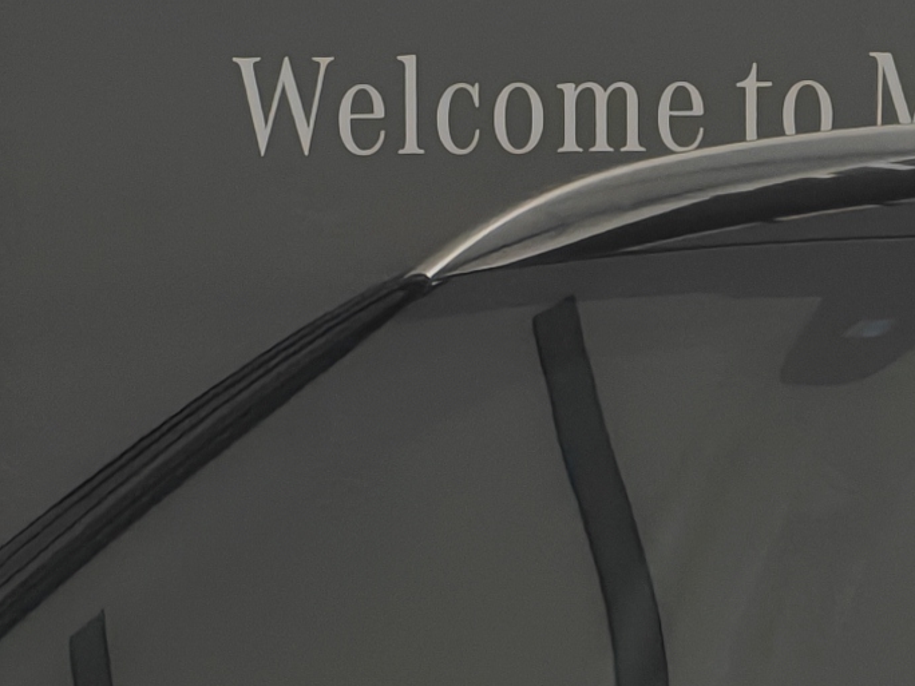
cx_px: 875
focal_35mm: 437
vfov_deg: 3.4
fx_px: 11551
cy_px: 693
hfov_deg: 4.5
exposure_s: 1/144
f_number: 2.6
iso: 500
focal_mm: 13.85
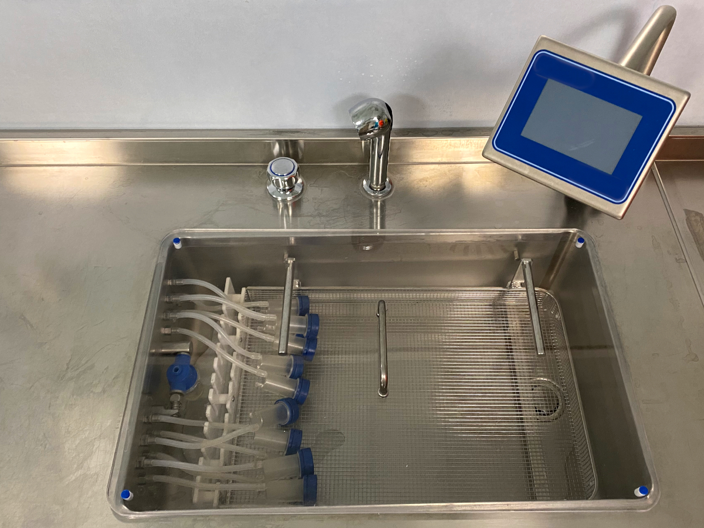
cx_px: 352
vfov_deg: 53.1
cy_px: 264
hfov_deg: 67.3
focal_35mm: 26
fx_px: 529
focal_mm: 4.25
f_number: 1.8
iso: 250
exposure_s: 1/50
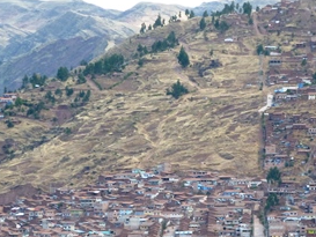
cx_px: 237
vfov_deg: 4.2
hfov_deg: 5.6
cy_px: 180
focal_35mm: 351
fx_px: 3206
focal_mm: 38.3
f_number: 5.5
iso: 160
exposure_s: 1/100
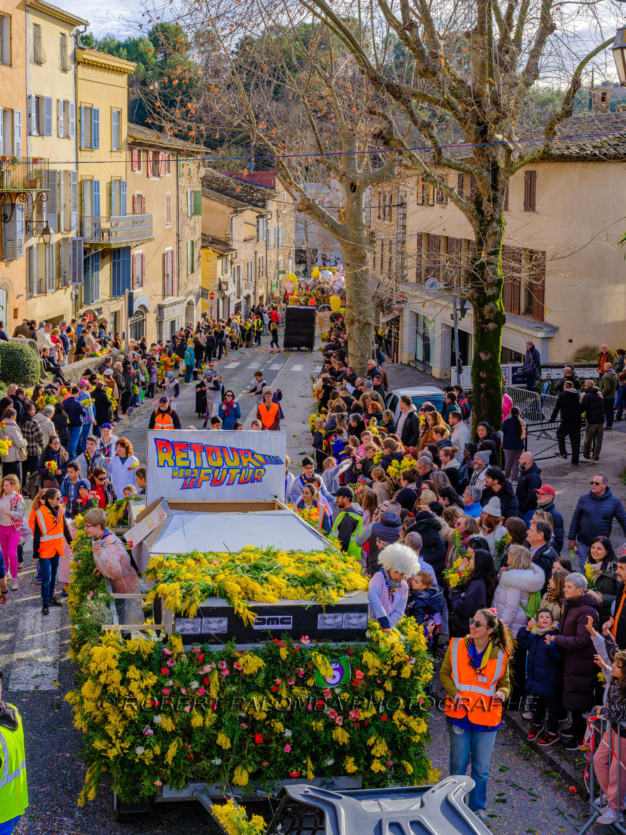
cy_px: 418
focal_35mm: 44
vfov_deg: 42.9
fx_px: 1061
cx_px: 313
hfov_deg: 32.9
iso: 320
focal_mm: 55
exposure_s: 1/100
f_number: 10
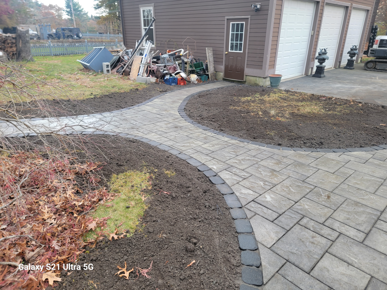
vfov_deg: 56.8
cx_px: 194
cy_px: 145
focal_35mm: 24
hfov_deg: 71.6
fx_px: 268
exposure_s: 1/120
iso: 25
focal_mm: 6.7
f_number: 1.8
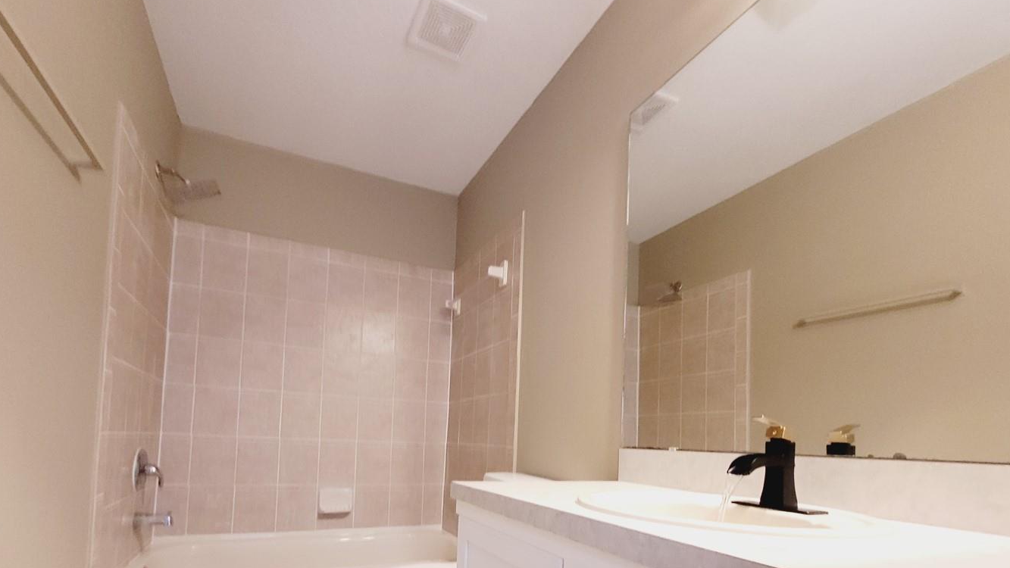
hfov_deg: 95.9
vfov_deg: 60.8
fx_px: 455
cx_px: 500
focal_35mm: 17
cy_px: 419
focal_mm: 1.74
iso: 500
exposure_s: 1/30
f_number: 2.2
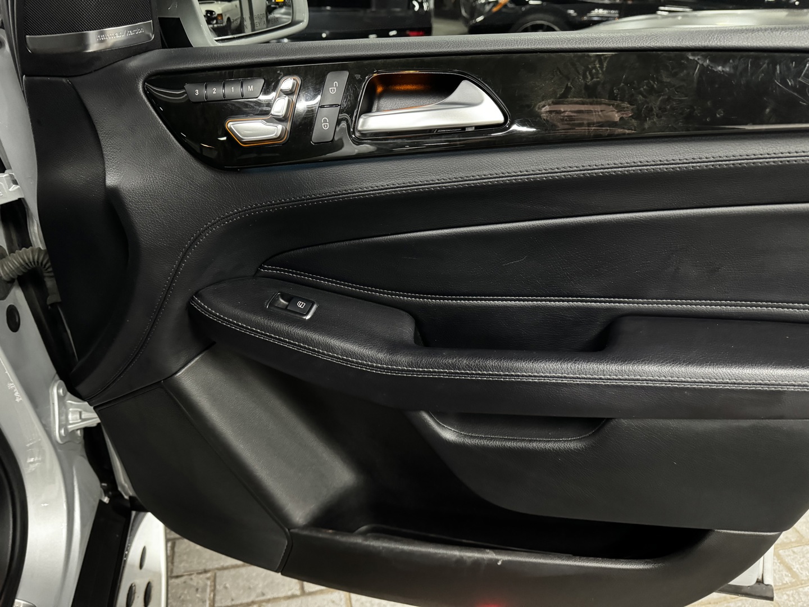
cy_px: 304
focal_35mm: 24
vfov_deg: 56.8
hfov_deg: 71.6
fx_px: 561
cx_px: 404
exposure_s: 1/31
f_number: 1.78
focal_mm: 6.86
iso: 1000
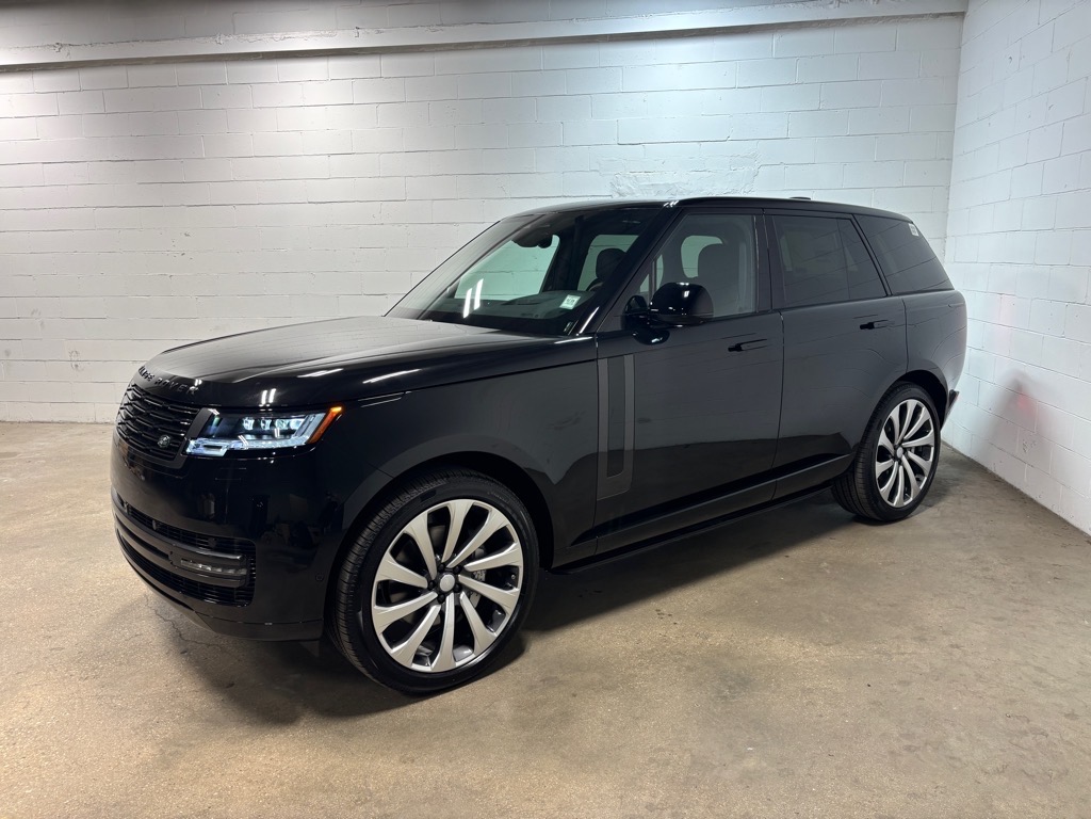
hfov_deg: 67.3
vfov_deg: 53.1
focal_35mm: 26
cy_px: 410
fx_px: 819
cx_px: 546
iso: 40
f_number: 1.6
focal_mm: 5.96
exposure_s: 1/171
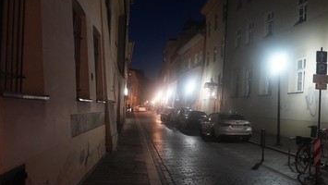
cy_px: 100
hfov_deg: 52.0
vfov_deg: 31.2
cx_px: 212
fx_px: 331
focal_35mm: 38
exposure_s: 1/100
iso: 12800
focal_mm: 28
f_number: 3.5
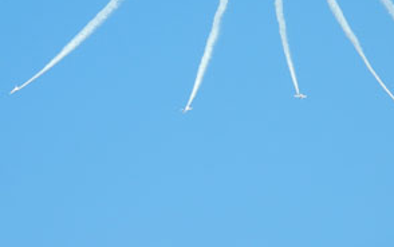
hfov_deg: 4.9
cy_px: 4
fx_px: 4640
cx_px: 263
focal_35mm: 432
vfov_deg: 3.0
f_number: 5.6
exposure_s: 1/438
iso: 100
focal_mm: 42.6
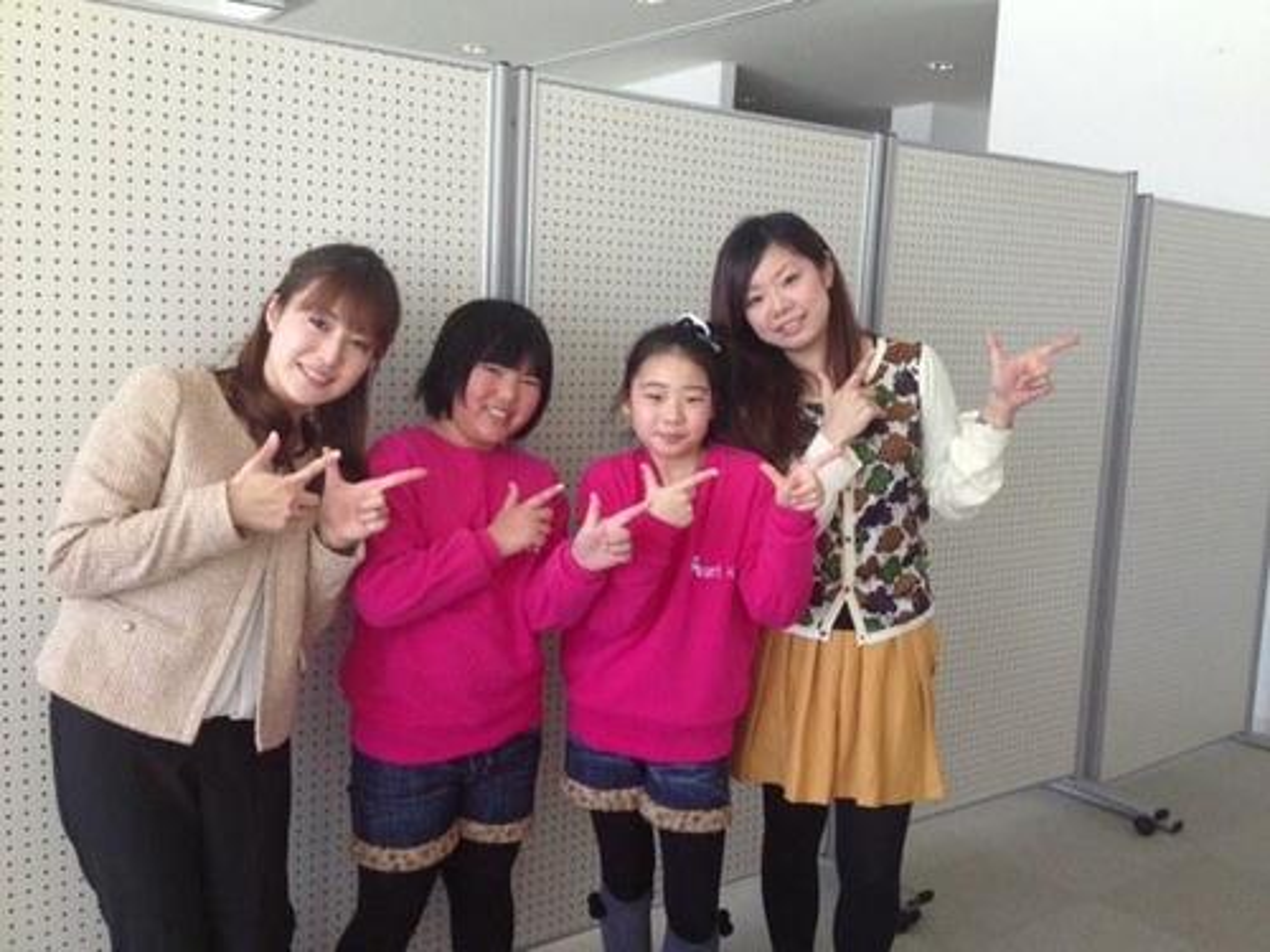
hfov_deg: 52.6
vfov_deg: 40.7
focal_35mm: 35
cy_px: 476
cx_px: 635
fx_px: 1284
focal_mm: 4.28
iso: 100
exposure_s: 1/120
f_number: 2.4
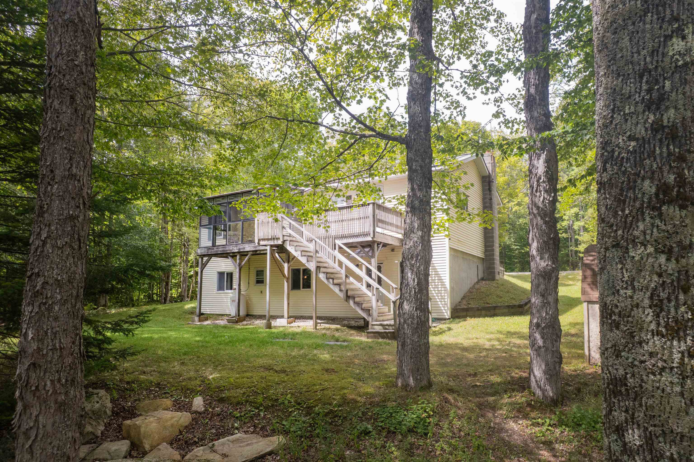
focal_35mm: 22
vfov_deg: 57.2
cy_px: 231
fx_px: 424
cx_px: 347
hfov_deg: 78.6
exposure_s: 1/40
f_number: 2.8
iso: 100
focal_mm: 8.38
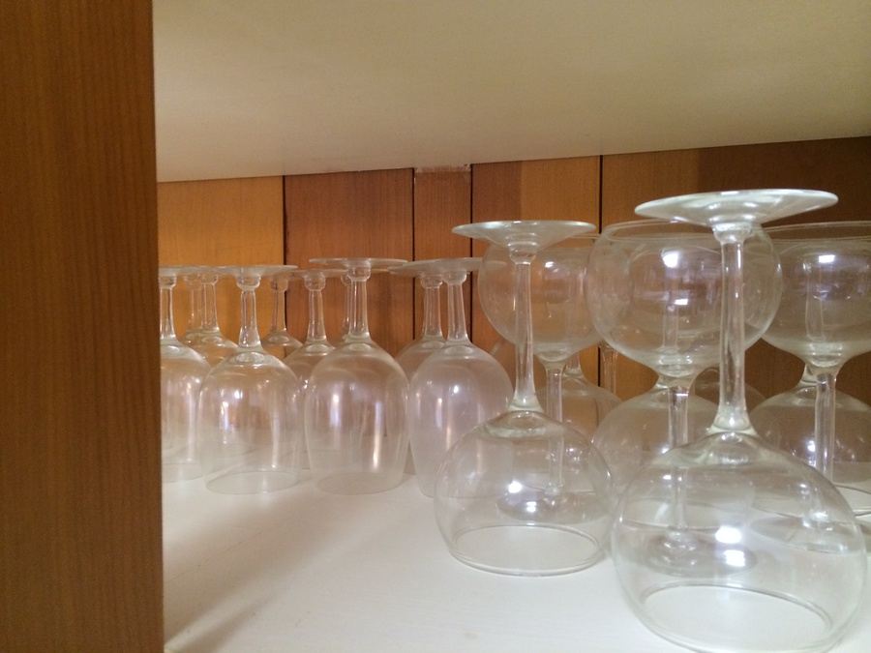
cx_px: 436
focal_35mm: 30
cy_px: 326
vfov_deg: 46.8
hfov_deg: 60.0
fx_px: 755
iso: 320
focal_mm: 4.12
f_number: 2.2
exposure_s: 1/24
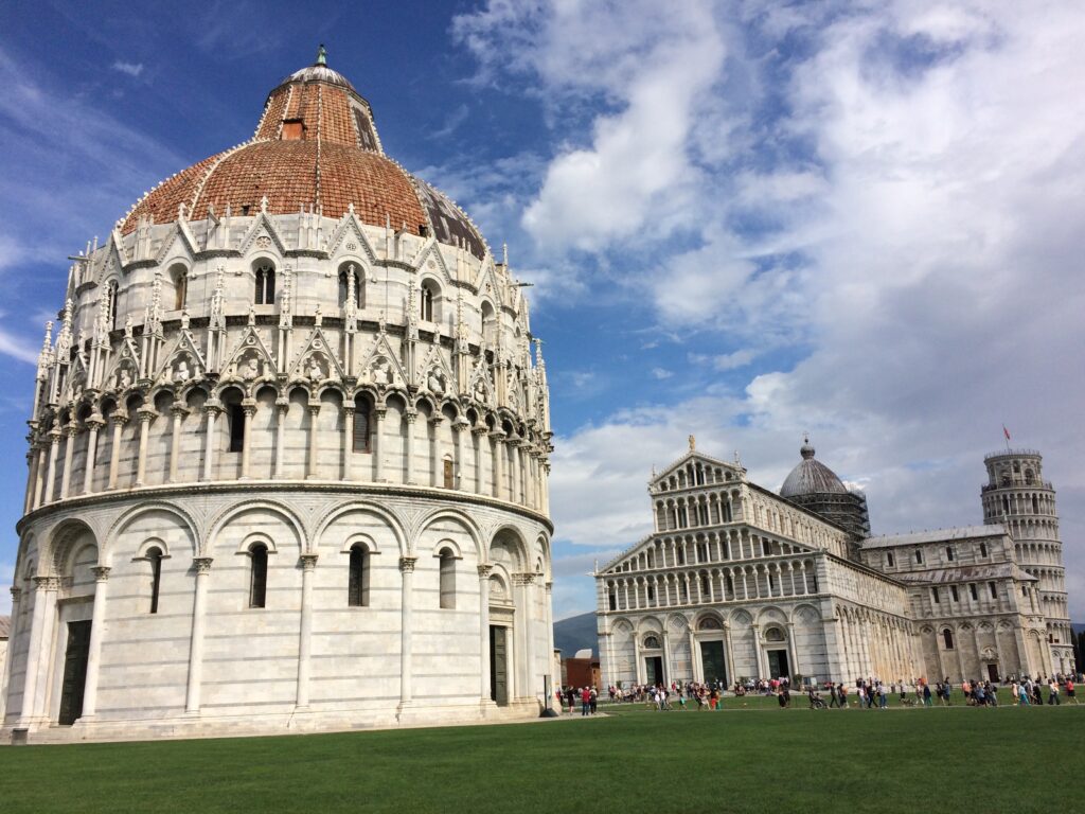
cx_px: 542
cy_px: 407
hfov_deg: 61.7
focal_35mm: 29
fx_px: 909
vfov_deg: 48.2
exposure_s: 1/4566
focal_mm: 4.15
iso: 32
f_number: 2.2
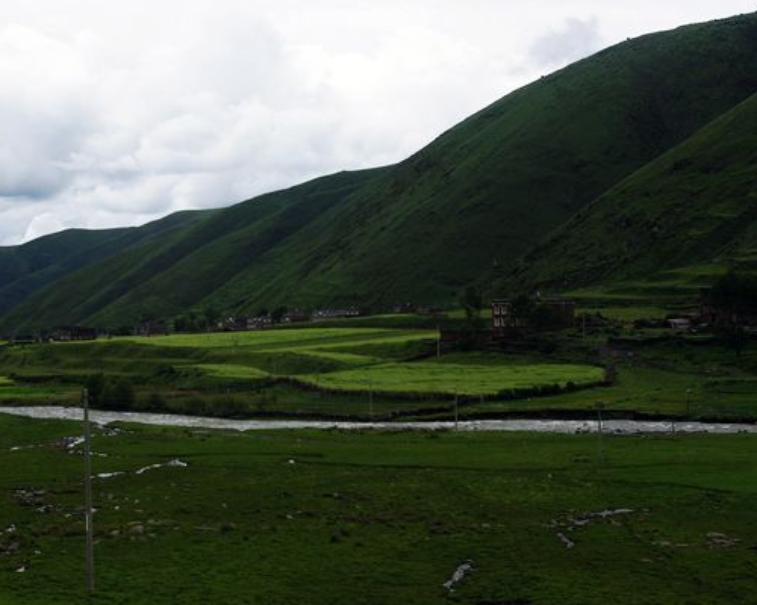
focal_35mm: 75
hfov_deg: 25.3
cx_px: 295
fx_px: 1680
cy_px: 271
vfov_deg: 20.4
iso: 100
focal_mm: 37.5
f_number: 9.5
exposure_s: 1/250
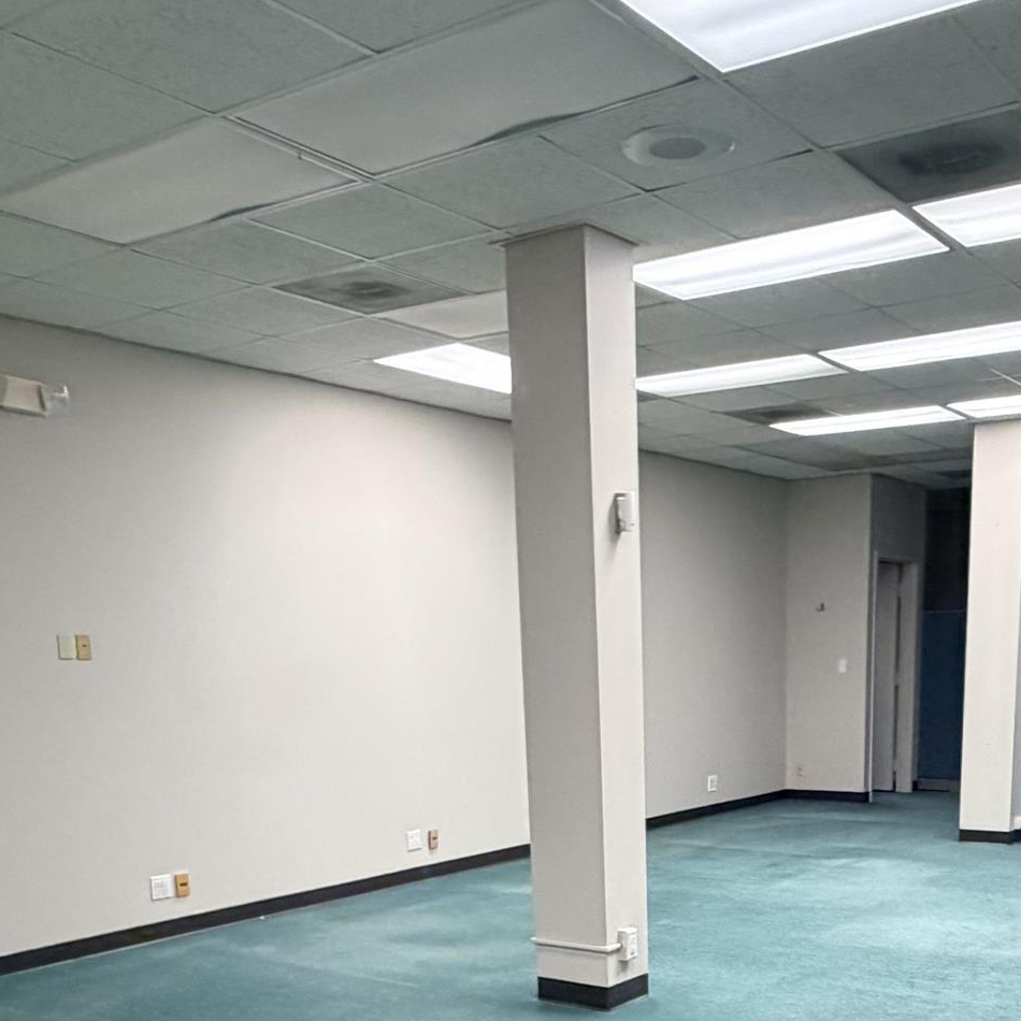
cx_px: 639
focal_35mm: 40
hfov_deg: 41.5
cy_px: 949
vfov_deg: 38.5
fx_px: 1335
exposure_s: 1/120
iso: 320
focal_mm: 2.22
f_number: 2.2
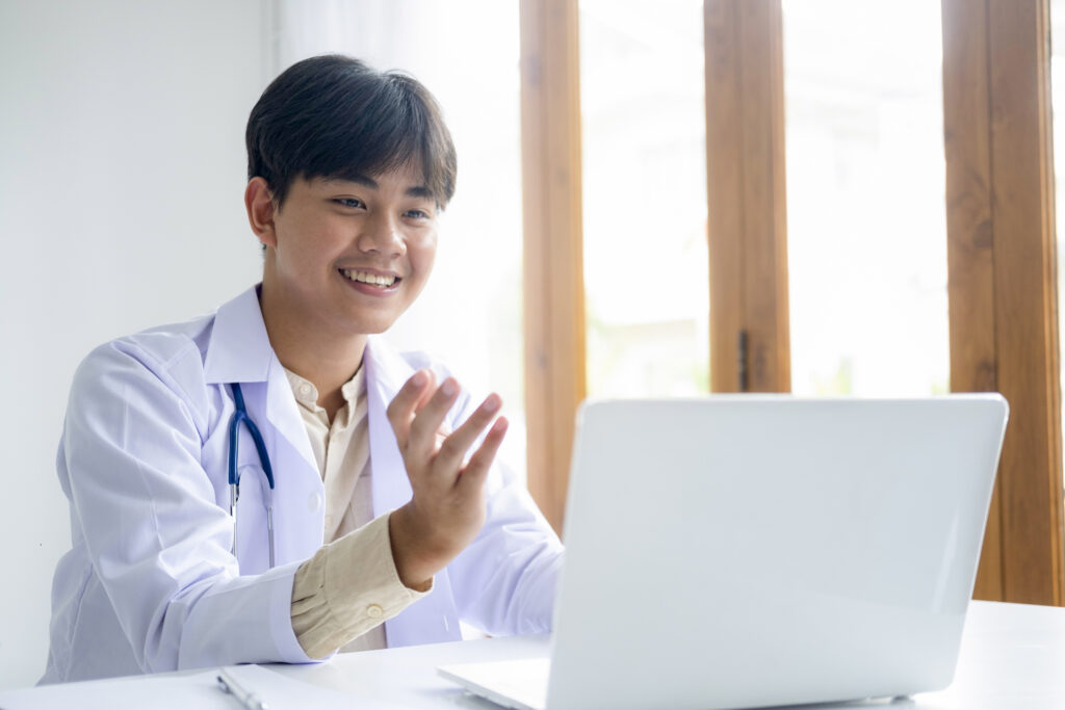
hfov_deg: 37.5
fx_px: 1568
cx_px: 532
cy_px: 355
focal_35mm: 53
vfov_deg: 25.5
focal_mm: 35
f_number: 2
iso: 250
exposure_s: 1/160
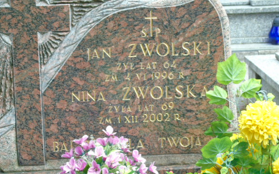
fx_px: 920
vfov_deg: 10.8
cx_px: 134
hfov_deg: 17.3
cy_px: 104
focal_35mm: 121
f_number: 4.4
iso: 80
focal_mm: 19
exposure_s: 1/125
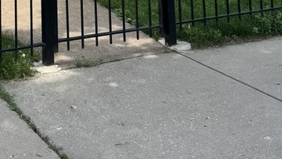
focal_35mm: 83
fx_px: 620
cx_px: 32
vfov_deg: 11.6
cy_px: -240
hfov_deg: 24.9
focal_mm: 6.76
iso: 80
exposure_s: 1/2604
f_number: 1.78
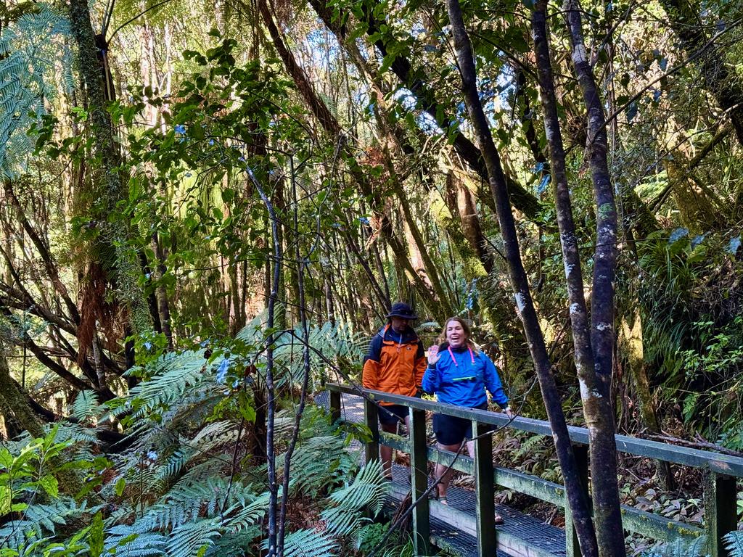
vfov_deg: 30.3
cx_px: 372
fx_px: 1030
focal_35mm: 48
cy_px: 278
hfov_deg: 39.7
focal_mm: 6.76
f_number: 1.78
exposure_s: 1/60
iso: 250
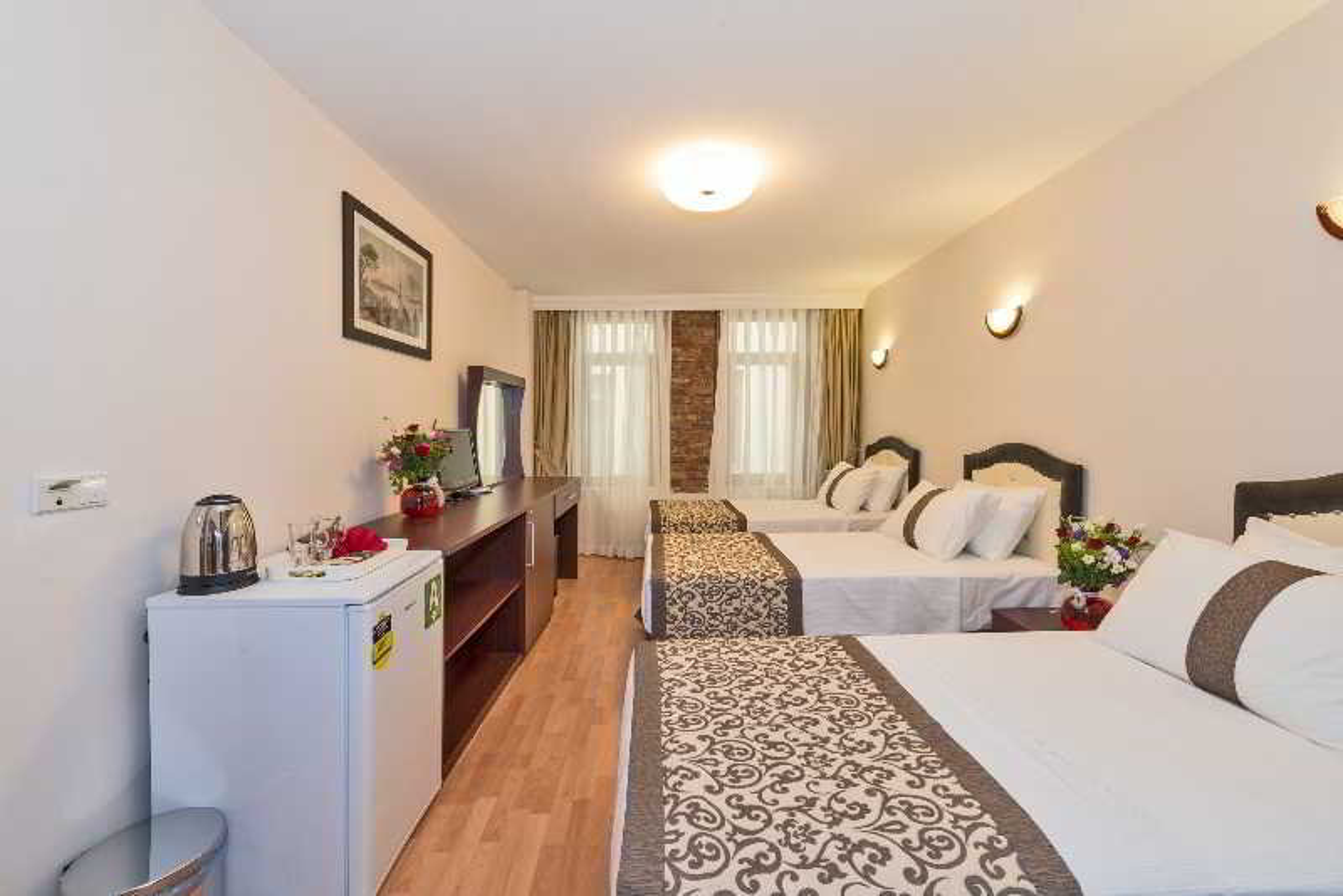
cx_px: 672
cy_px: 448
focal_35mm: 14
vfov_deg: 81.3
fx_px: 522
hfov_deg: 104.2
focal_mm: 14
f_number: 11
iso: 100
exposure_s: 1/1.67
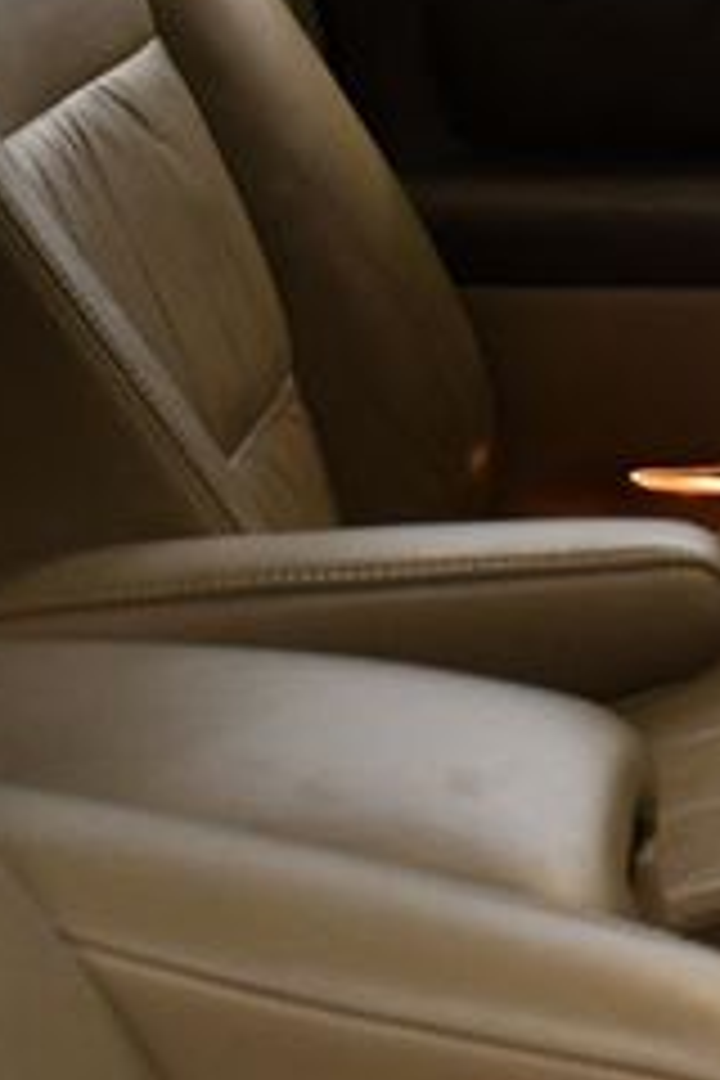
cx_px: 1048
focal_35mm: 96
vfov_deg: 20.9
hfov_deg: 13.5
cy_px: 176
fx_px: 2880
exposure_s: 1/200
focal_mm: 18
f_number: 3.5
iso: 800
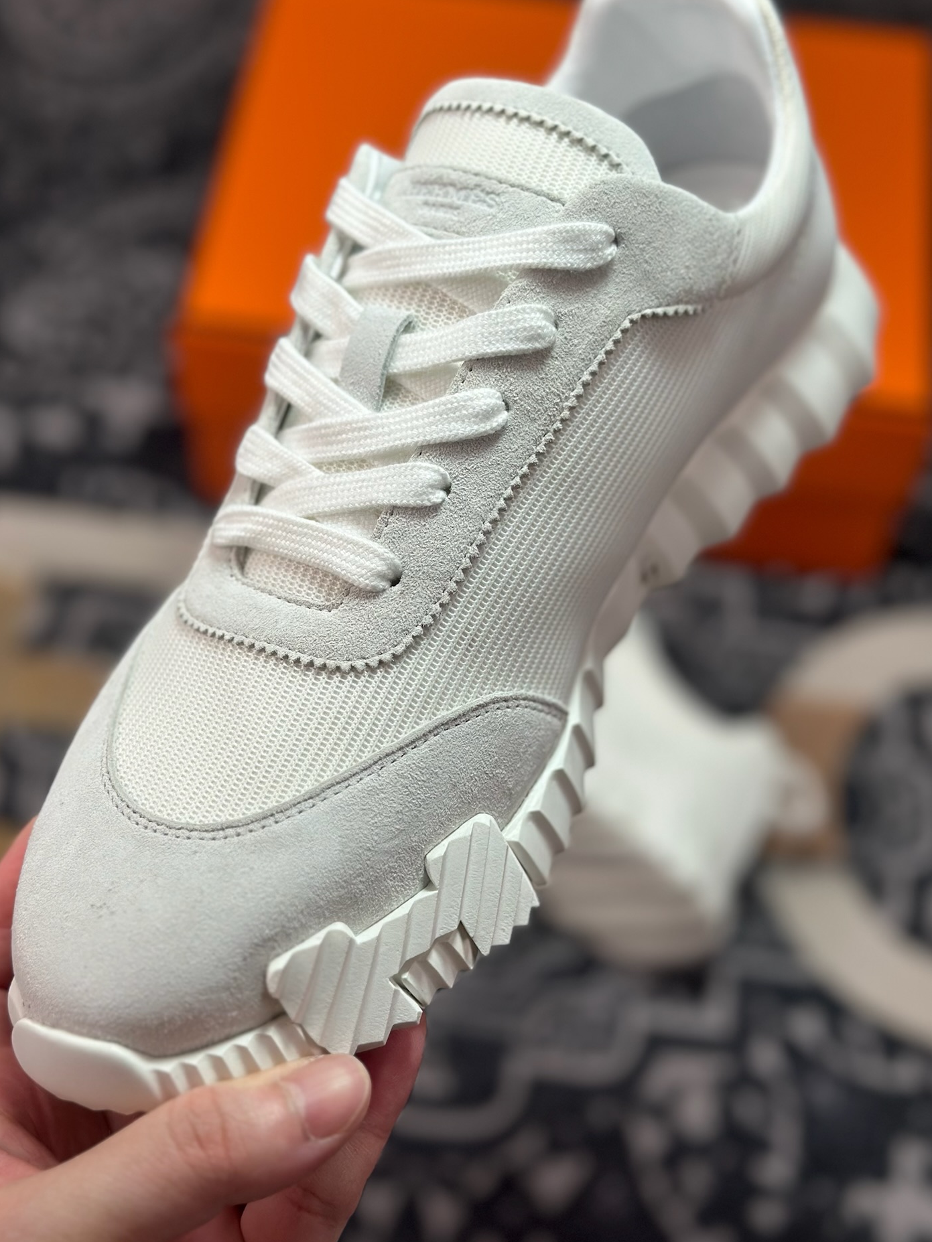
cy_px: 565
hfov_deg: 27.5
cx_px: 458
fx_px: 1903
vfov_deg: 36.1
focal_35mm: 53
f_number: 1.78
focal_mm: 6.86
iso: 80
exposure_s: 1/1541
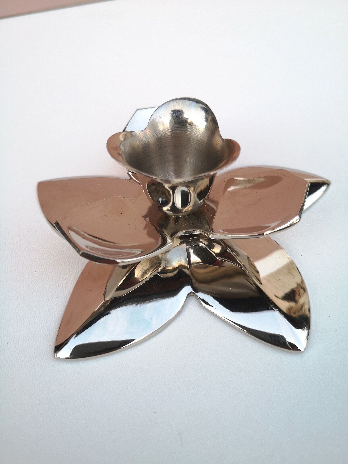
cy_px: 232
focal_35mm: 27
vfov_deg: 65.3
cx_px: 174
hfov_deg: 51.4
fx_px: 362
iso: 50
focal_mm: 3.95
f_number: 1.8
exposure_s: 1/100
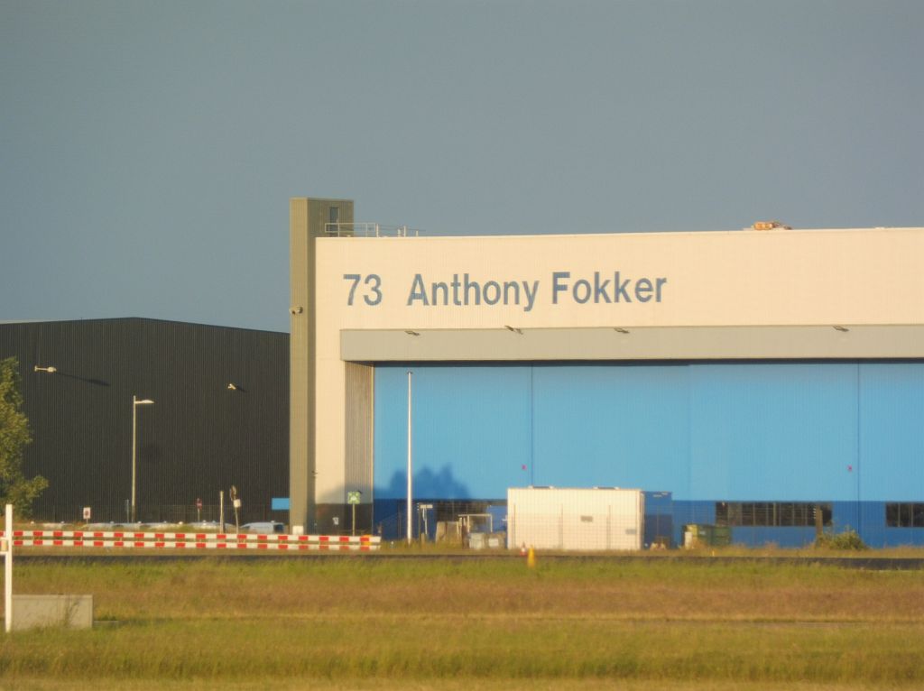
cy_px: 346
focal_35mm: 480
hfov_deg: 4.1
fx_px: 12801
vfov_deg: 3.1
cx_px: 462
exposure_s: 1/160
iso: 100
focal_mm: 86
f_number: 6.4
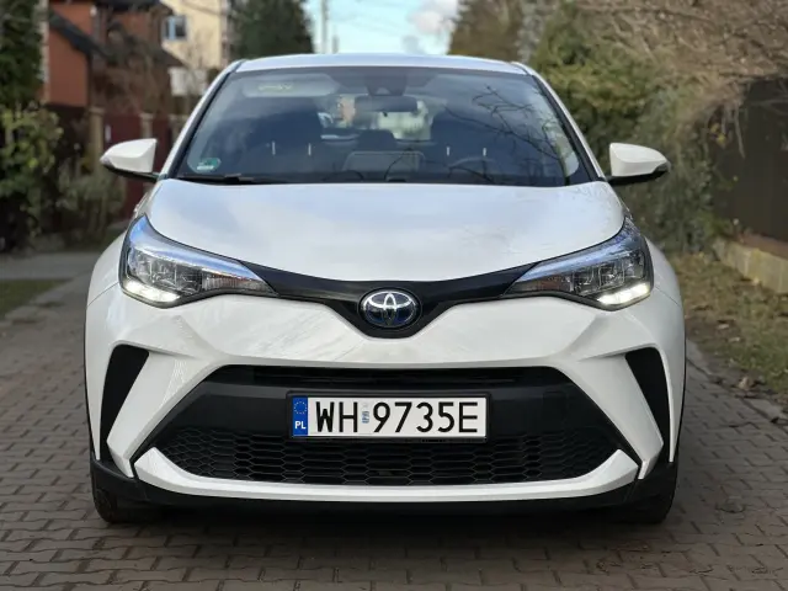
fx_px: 1753
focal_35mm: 77
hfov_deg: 25.3
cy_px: 296
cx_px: 394
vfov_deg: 19.1
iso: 32
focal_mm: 9
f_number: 2.8
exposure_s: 1/331
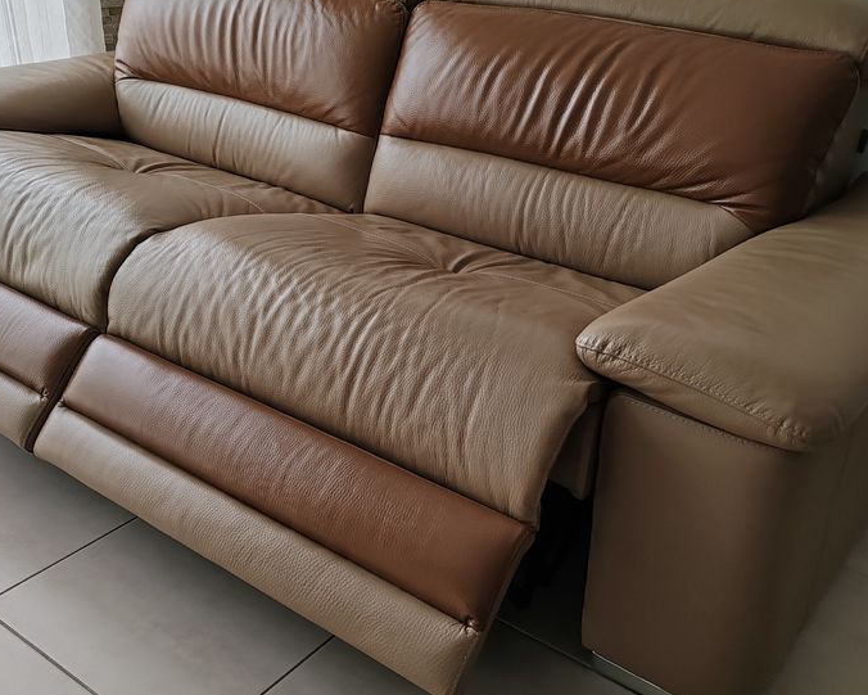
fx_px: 1002
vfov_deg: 38.2
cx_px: 443
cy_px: 343
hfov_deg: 46.8
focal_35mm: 39
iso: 320
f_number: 1.9
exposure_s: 1/100
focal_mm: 6.12
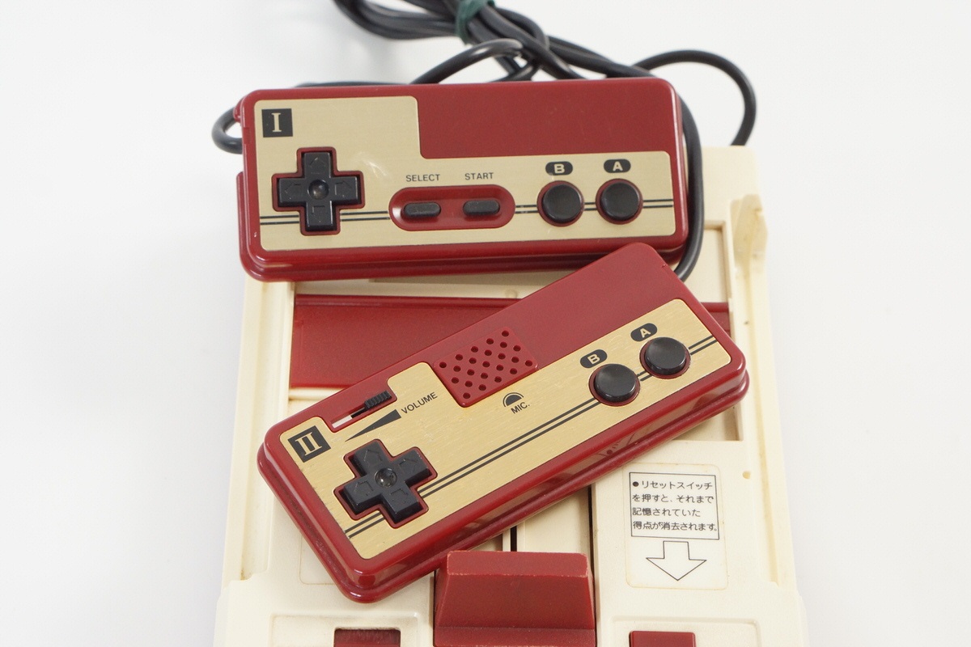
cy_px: 324
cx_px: 486
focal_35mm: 75
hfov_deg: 27.0
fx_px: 2023
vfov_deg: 18.2
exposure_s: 1/80
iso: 1250
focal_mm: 50
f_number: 6.3
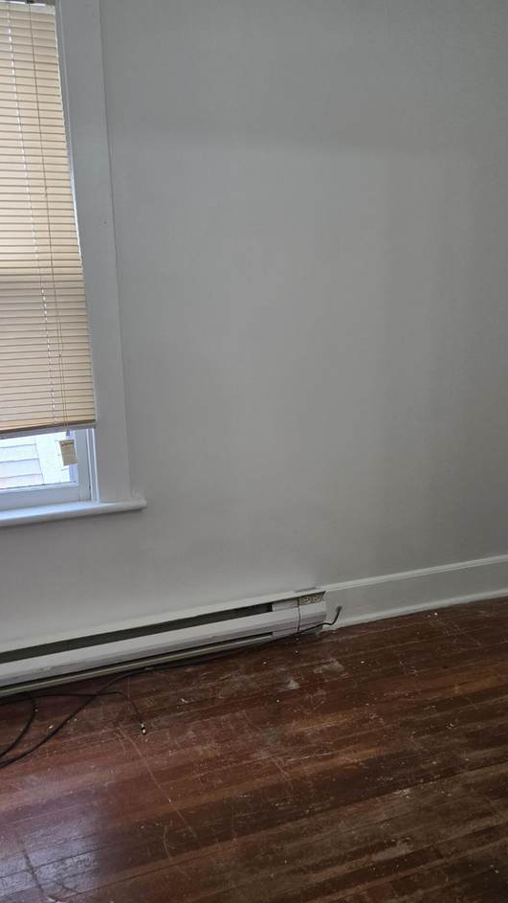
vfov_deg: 58.0
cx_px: 307
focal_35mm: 34
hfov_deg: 34.6
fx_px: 814
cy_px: 452
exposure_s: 1/120
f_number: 1.8
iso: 125
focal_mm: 5.4
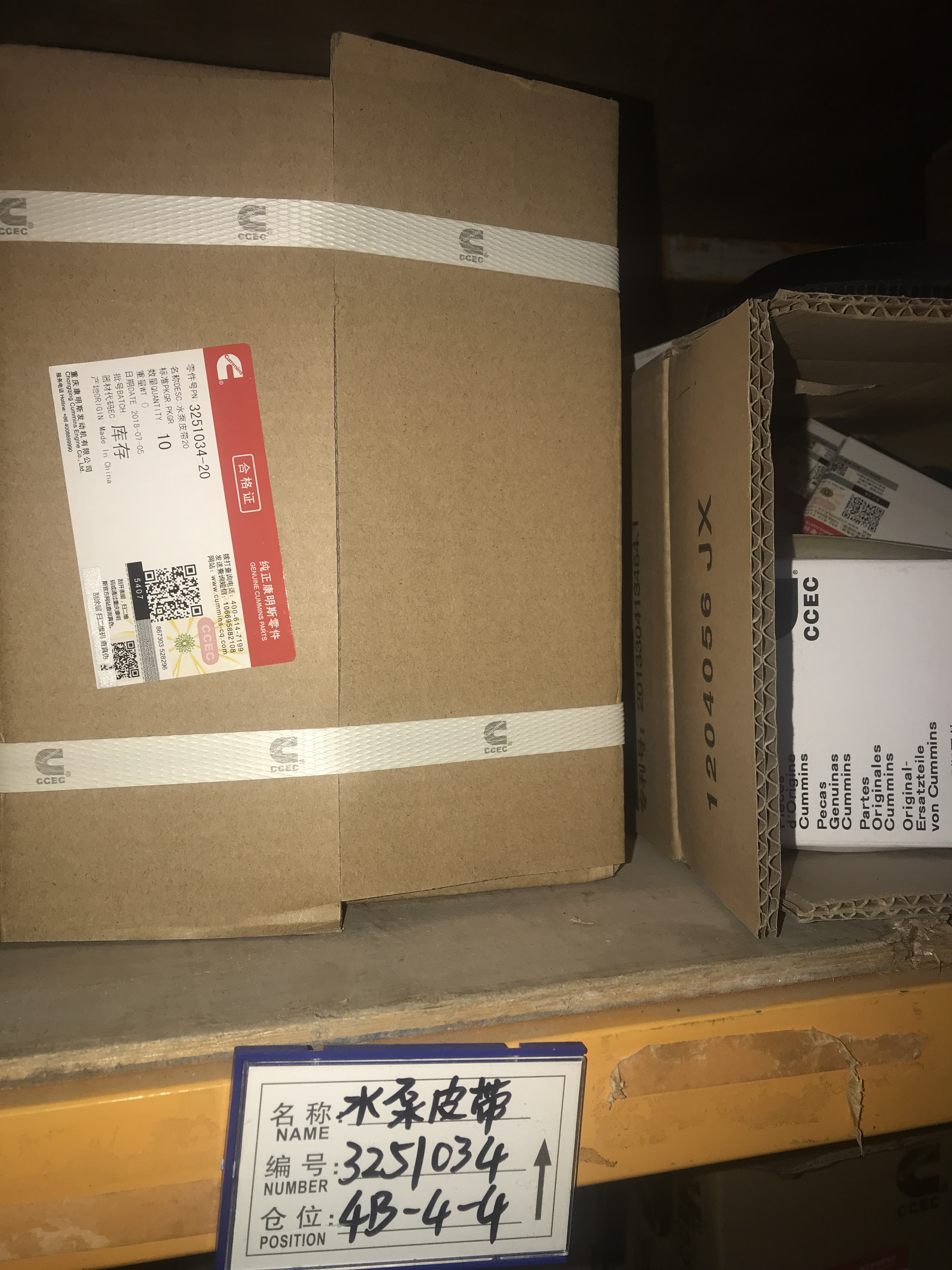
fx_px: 1027
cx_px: 476
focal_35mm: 28
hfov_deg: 49.7
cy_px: 635
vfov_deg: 63.4
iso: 20
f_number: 1.8
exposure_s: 1/88
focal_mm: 3.99
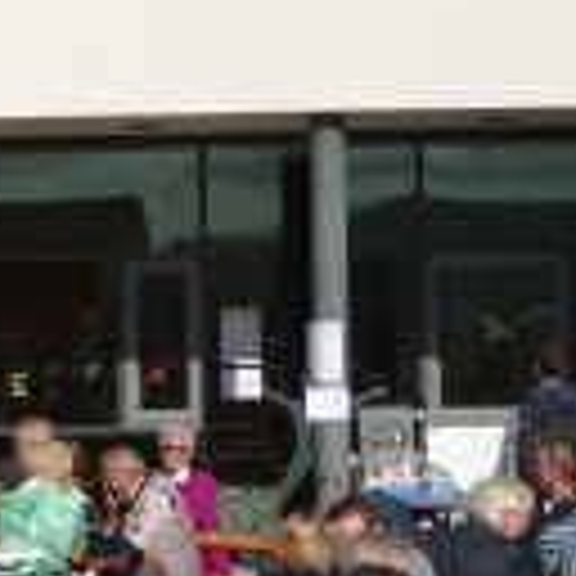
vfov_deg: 9.8
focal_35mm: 178
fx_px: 3351
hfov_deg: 9.6
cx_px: -234
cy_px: 302
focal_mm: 7.1
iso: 100
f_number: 10
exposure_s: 1/320
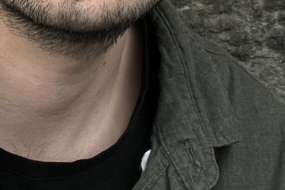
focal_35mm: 121
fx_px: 958
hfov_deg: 16.7
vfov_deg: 10.7
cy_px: -148
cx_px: 26
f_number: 2.2
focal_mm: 2.71
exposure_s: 1/60
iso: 100
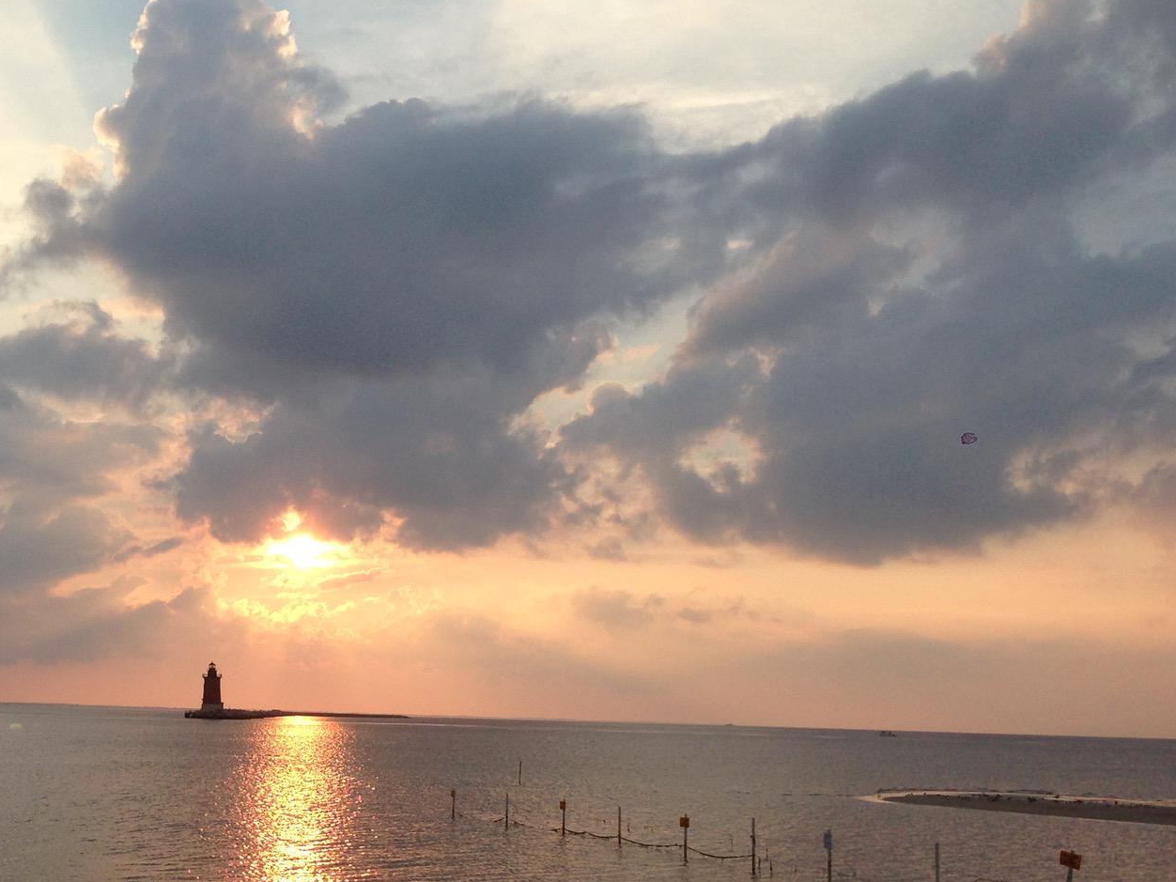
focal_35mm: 54
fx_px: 1835
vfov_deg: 26.8
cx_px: 243
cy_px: 628
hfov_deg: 34.5
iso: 50
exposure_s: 1/1153
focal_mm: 4.12
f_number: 2.4
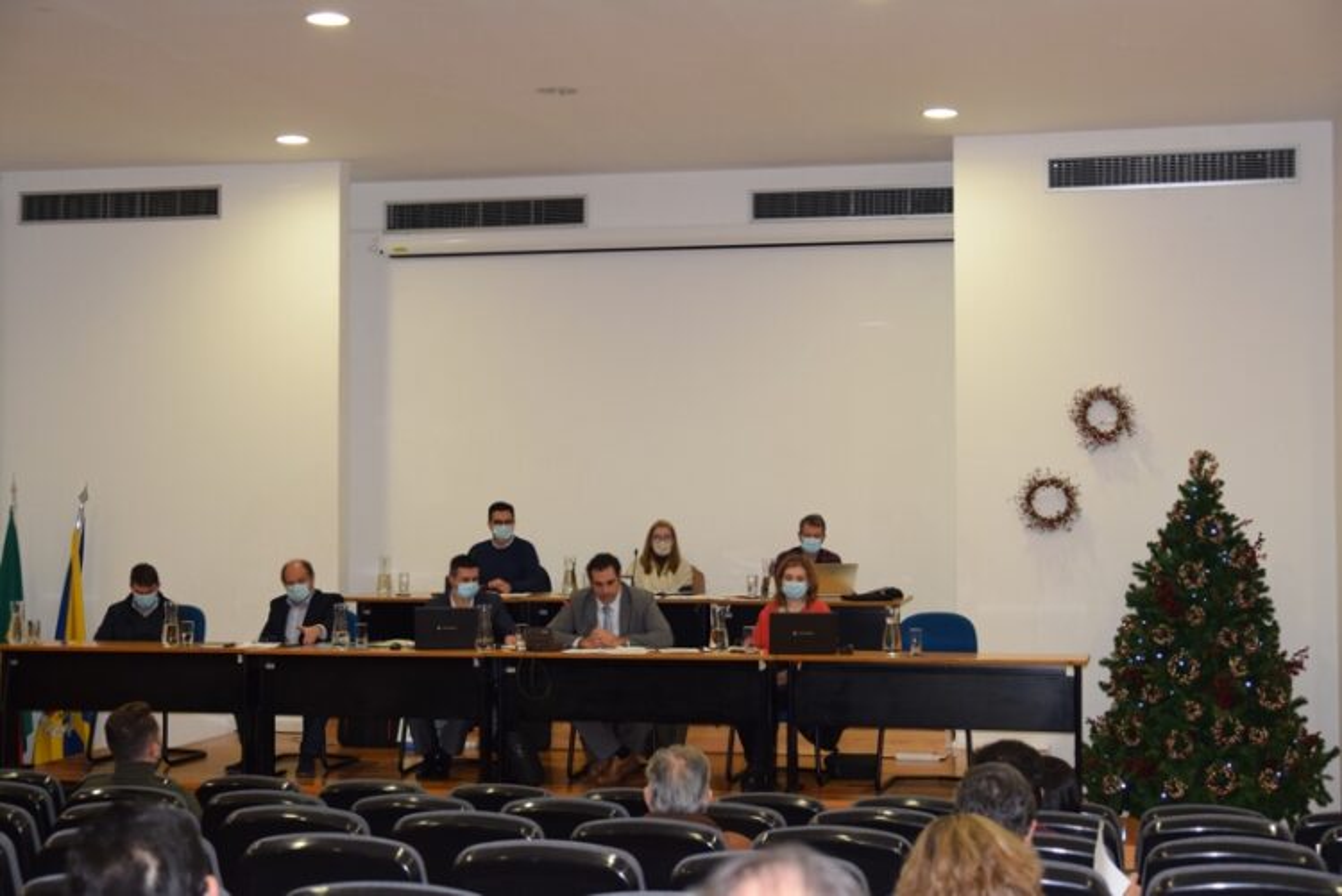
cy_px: 448
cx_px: 671
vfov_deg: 23.8
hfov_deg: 35.0
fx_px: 2126
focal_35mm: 57
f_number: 3.8
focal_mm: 38
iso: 1100
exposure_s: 1/60
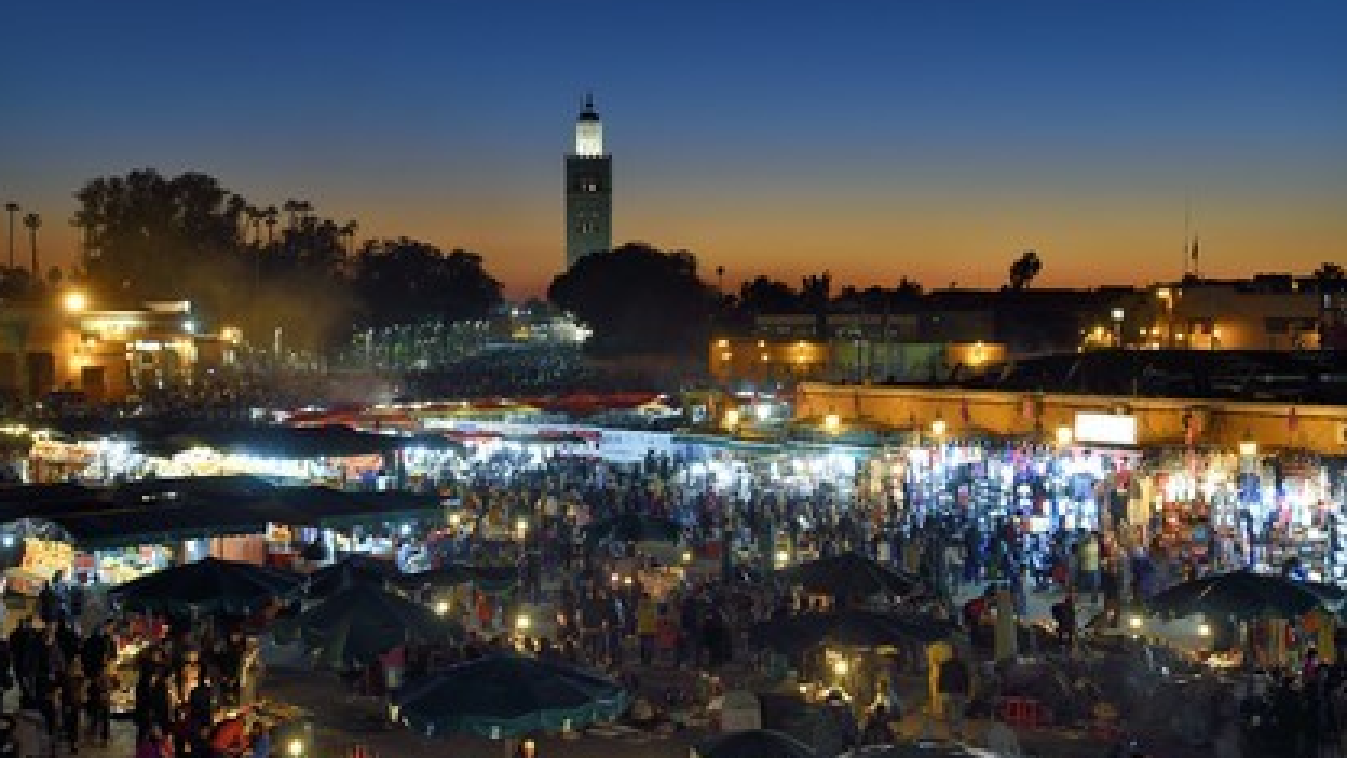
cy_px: 405
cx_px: 670
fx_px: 1964
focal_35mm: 55
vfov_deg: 21.8
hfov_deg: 37.8
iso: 400
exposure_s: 1/4
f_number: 7.1
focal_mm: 52
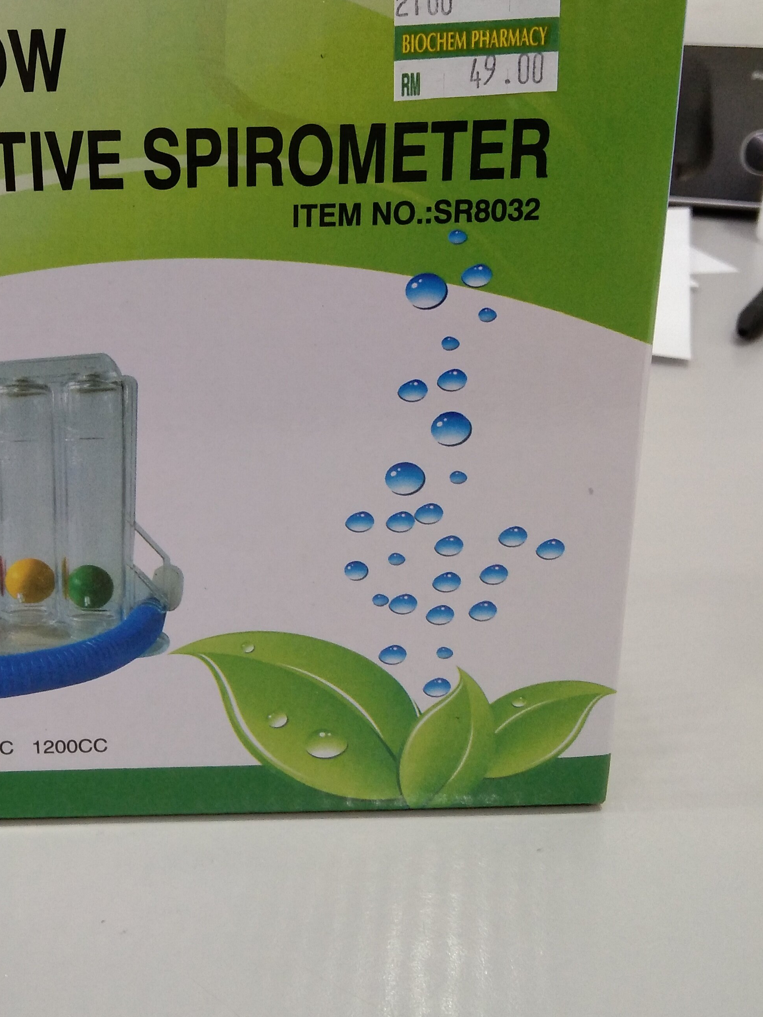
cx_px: 167
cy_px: 356
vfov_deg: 39.3
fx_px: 1411
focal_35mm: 48
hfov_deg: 29.7
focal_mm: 3.65
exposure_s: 1/33
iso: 307
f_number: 2.2
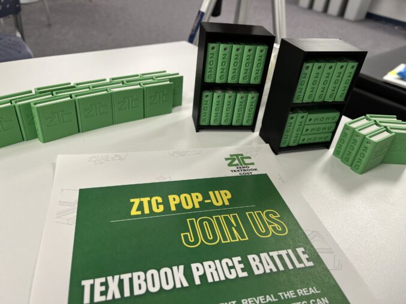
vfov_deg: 53.1
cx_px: 203
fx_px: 305
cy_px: 152
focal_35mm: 26
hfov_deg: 67.3
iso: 125
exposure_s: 1/120
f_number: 1.6
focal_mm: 5.1
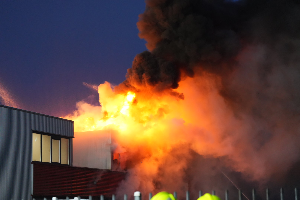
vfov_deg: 15.4
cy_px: 100
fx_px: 742
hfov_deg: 22.9
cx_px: 150
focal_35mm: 89
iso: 6400
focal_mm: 89
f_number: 2.8
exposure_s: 1/200
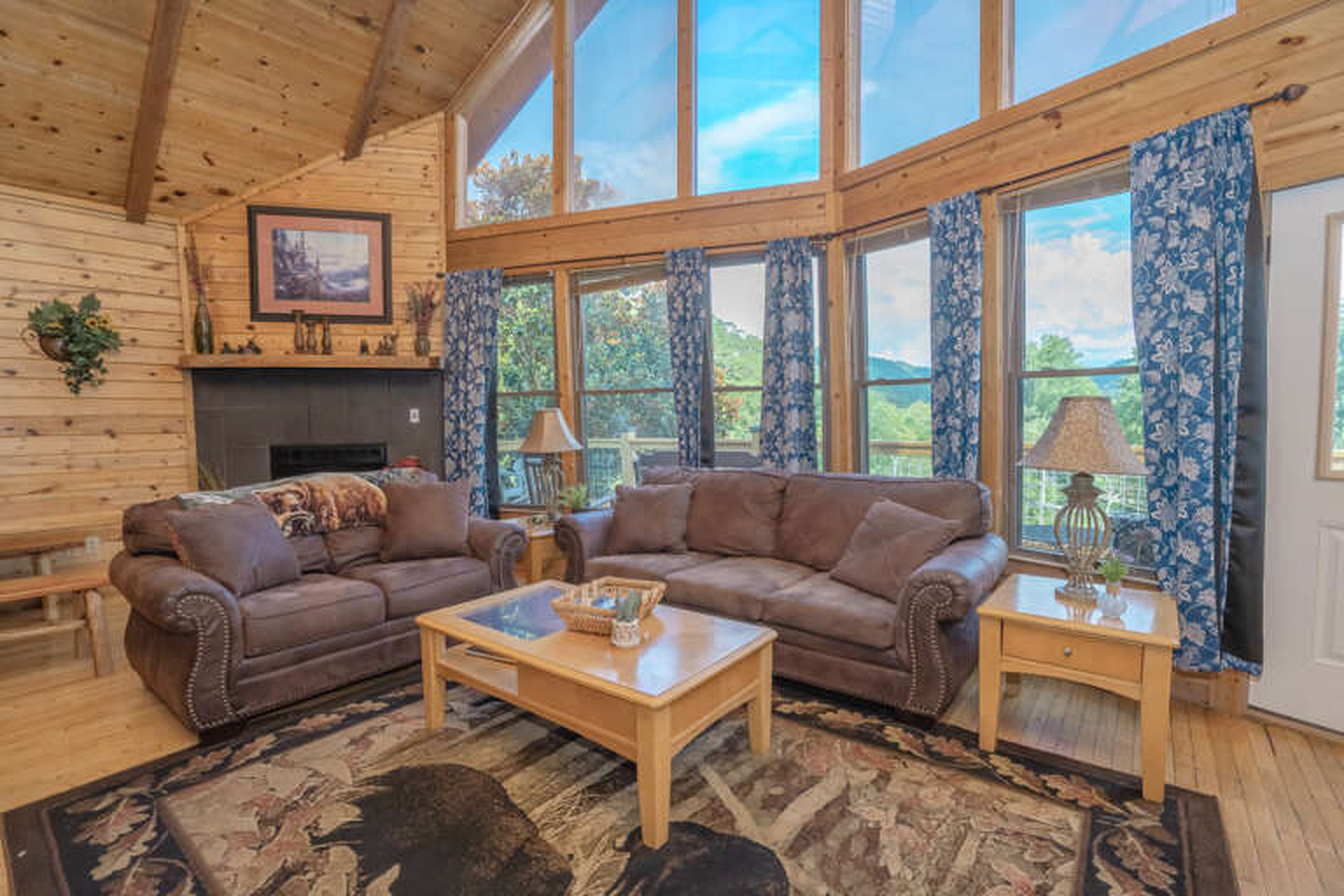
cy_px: 448
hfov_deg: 96.7
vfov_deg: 73.7
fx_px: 597
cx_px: 672
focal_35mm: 16
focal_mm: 16
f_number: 7.1
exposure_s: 1/200
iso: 1000
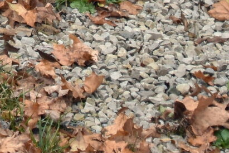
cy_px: -399
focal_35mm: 224
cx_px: -178
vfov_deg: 5.5
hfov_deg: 8.8
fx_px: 1425
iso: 140
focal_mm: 20
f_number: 5.6
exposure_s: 1/125
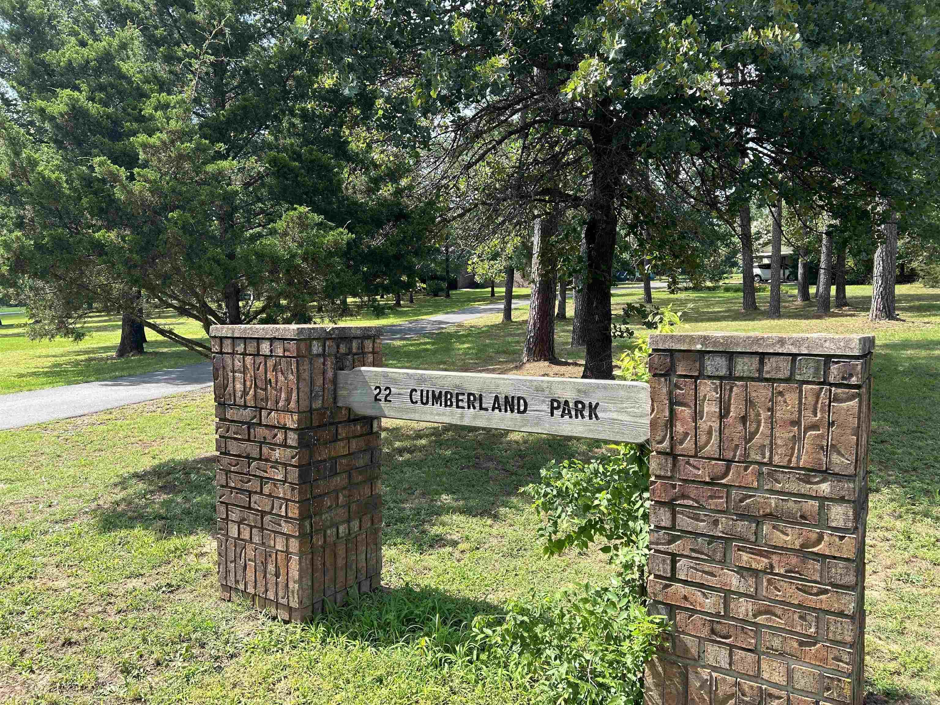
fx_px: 706
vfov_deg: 53.1
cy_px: 352
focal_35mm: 26
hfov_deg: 67.3
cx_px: 470
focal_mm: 5.7
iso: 50
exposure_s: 1/1100
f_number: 1.5
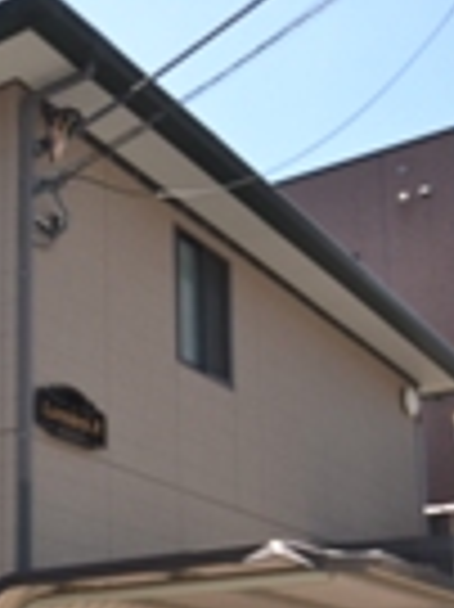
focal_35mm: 60
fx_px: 1051
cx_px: -72
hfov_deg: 22.7
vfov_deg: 31.0
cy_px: 525
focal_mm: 14
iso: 100
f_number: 6.3
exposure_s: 1/200
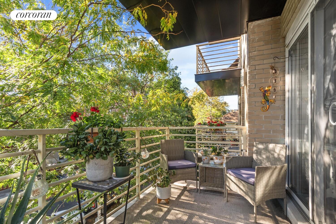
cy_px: 112
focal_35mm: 15
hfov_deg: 100.4
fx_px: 140
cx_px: 168
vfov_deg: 77.3
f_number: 11
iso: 200
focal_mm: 10
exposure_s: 1/8
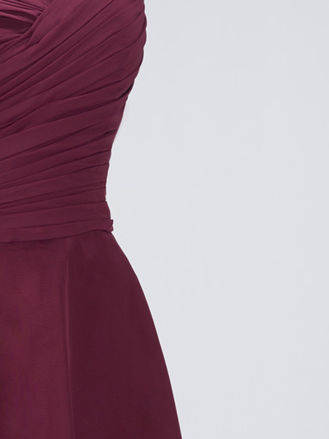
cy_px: 304
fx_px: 2677
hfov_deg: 7.0
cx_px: -21
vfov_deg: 9.4
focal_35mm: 211
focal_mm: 78
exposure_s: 1/100
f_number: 10
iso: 100
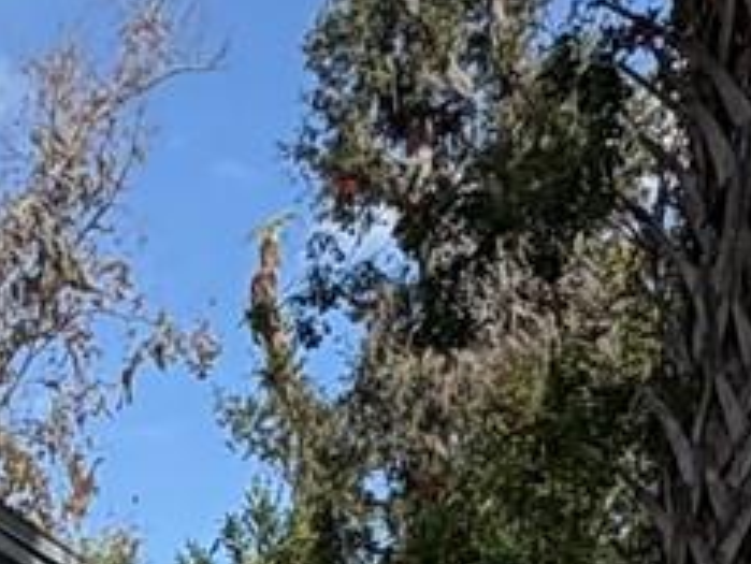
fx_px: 2084
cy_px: 1286
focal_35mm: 96
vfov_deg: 12.6
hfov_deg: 15.8
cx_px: -780
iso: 50
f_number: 2.2
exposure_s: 1/3546
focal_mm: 2.22
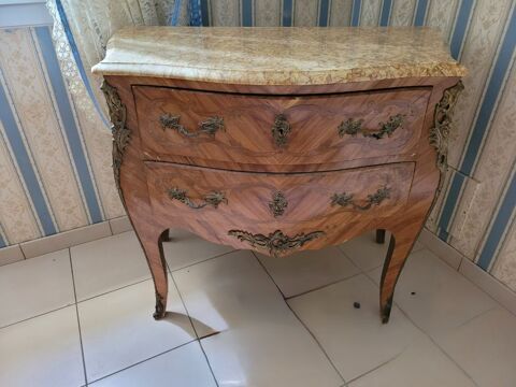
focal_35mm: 26
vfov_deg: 53.1
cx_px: 258
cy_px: 194
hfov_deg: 67.3
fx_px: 388
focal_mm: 5.4
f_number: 1.8
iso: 640
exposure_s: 1/33
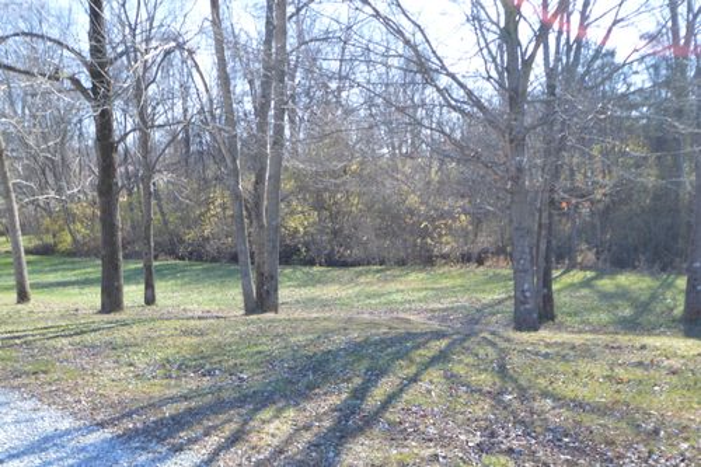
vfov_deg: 36.8
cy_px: 234
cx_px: 350
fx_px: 701
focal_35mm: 36
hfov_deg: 53.1
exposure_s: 1/125
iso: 110
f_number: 5.6
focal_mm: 24
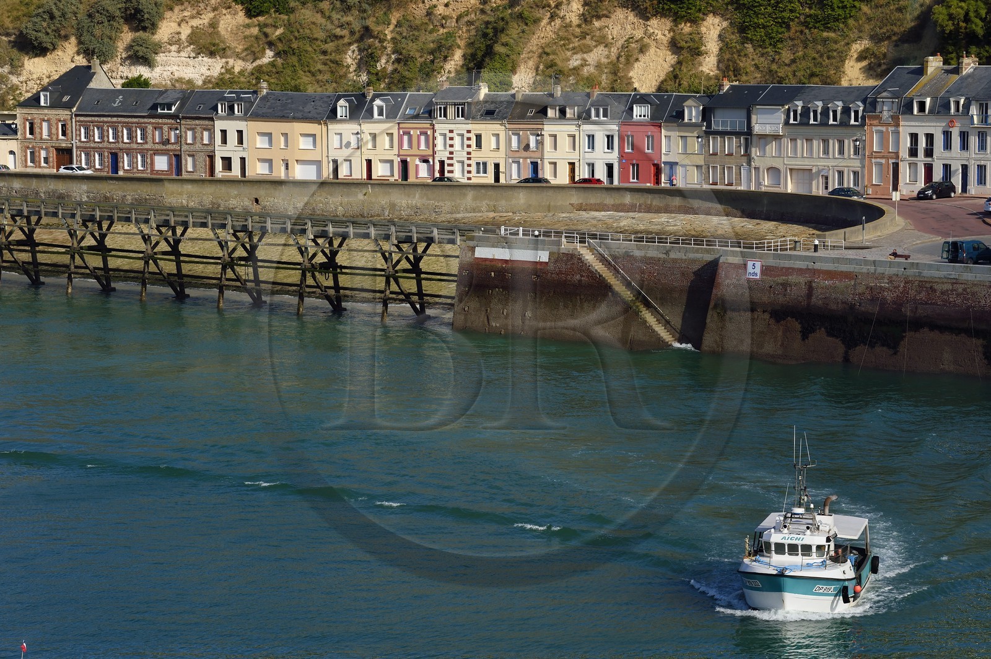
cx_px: 496
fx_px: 3356
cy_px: 330
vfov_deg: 11.2
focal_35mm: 122
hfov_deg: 16.8
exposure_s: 1/400
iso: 200
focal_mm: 122
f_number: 11
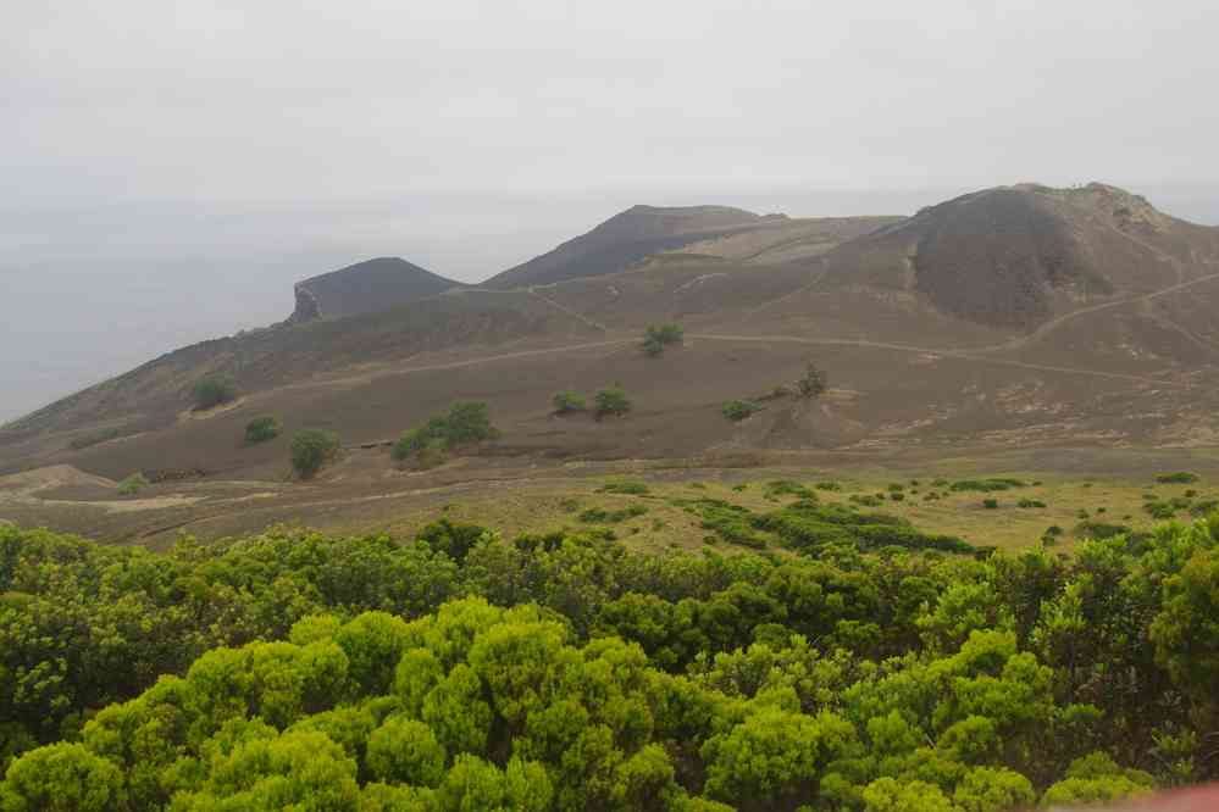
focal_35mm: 42
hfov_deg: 46.4
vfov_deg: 31.9
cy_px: 406
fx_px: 1422
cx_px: 610
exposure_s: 1/60
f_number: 7.1
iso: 200
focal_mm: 28
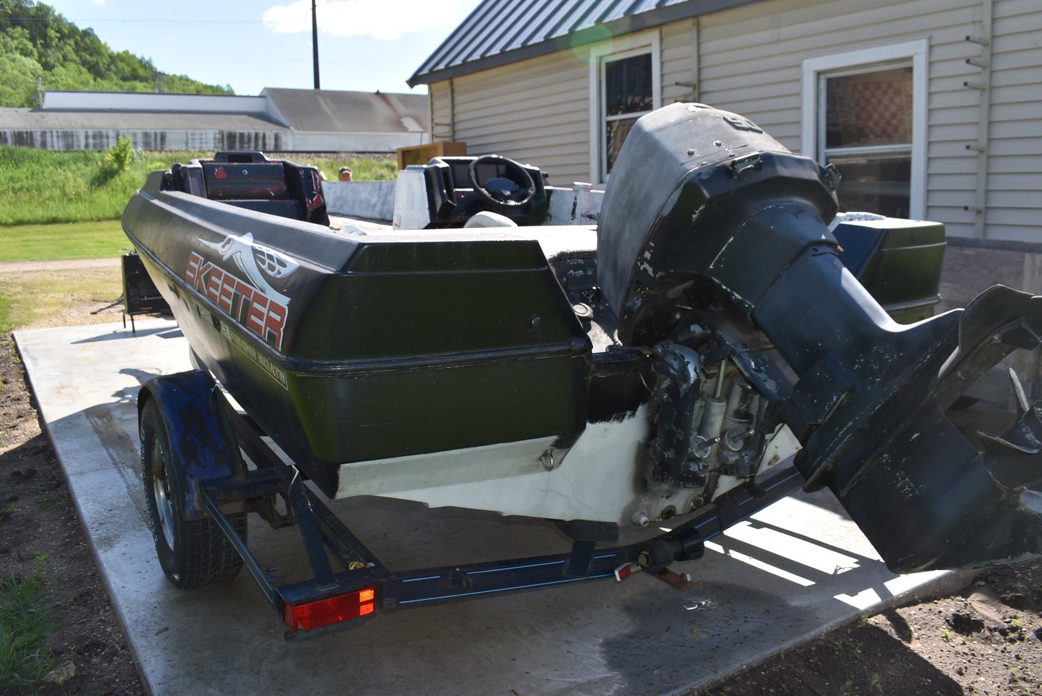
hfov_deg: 61.9
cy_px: 348
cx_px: 521
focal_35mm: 30
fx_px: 869
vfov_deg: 43.7
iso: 100
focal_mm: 20
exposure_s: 1/200
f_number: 7.1
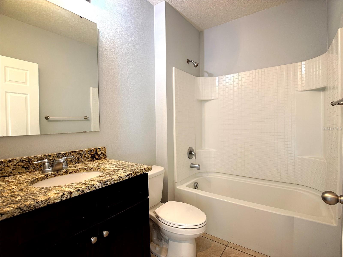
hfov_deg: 71.6
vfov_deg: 56.8
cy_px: 128
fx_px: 238
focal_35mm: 24
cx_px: 172
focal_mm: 6.76
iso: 160
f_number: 1.78
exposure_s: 1/60
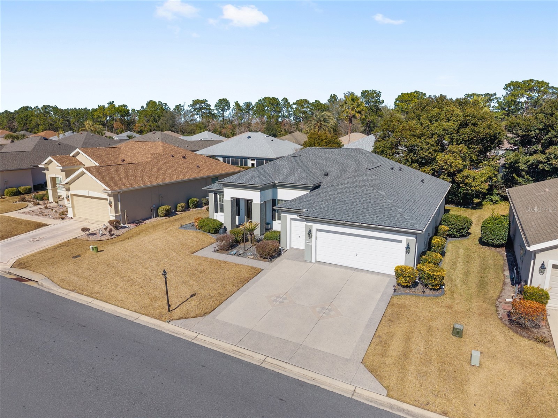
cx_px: 279
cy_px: 209
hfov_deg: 71.6
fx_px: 387
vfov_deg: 56.8
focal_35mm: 24
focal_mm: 8.67
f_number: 1.8
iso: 140
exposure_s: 1/6000
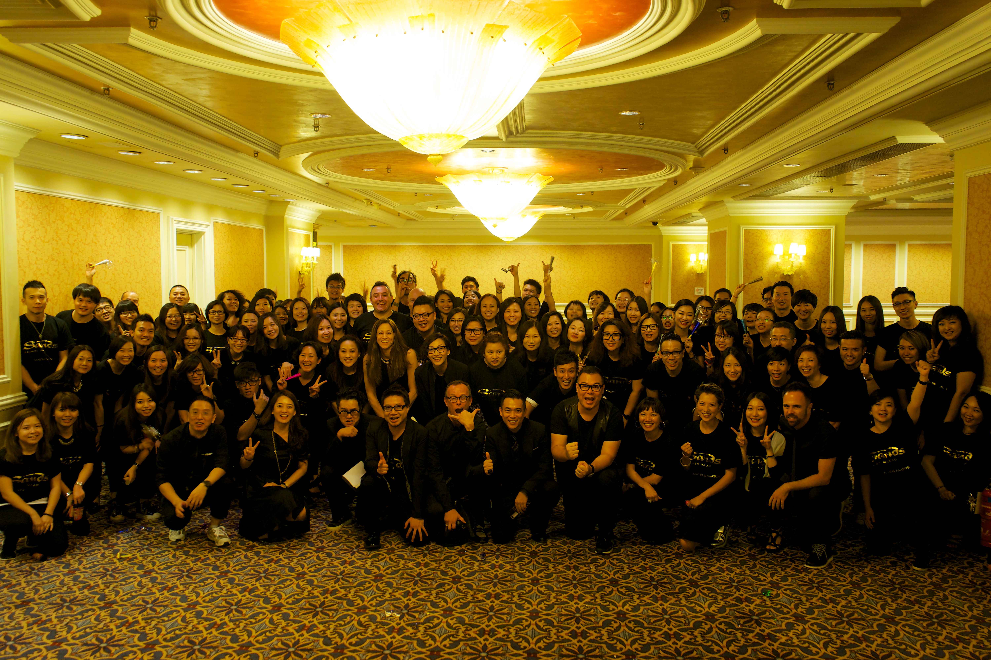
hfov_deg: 61.9
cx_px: 496
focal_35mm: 30
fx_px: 826
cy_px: 330
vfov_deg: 43.6
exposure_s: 1/15
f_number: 5.6
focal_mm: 30
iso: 1000
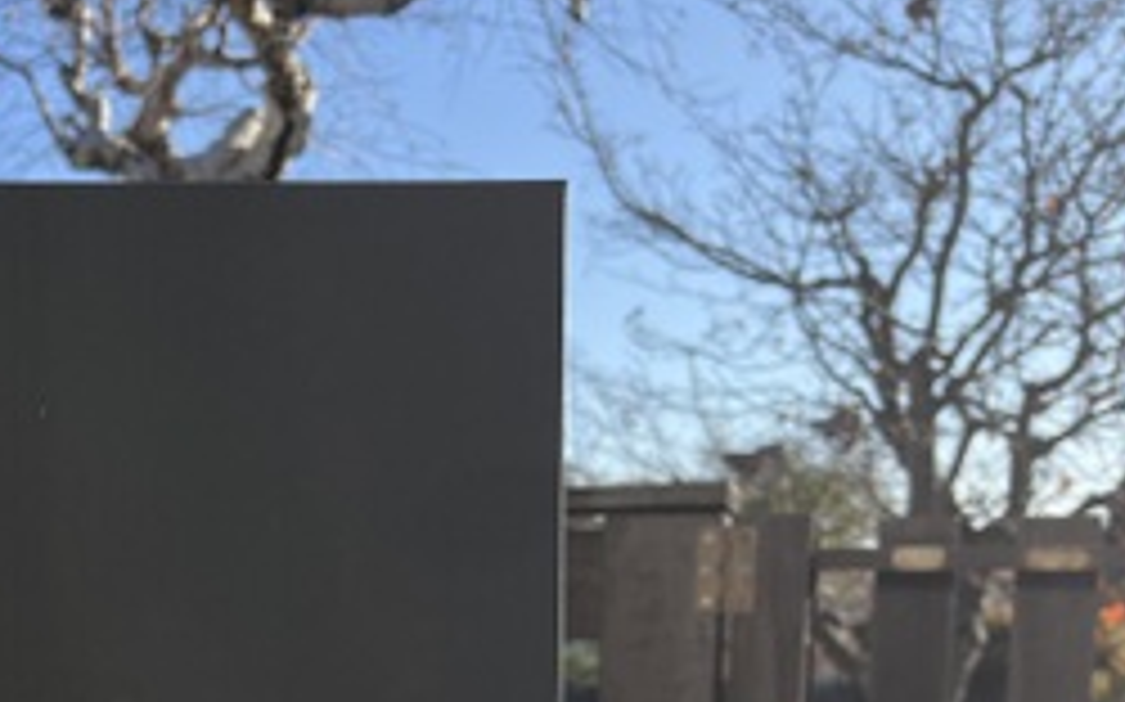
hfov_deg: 35.3
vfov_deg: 22.8
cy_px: 801
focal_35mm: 53
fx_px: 1624
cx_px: 50
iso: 50
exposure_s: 1/1721
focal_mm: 5.1
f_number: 1.6
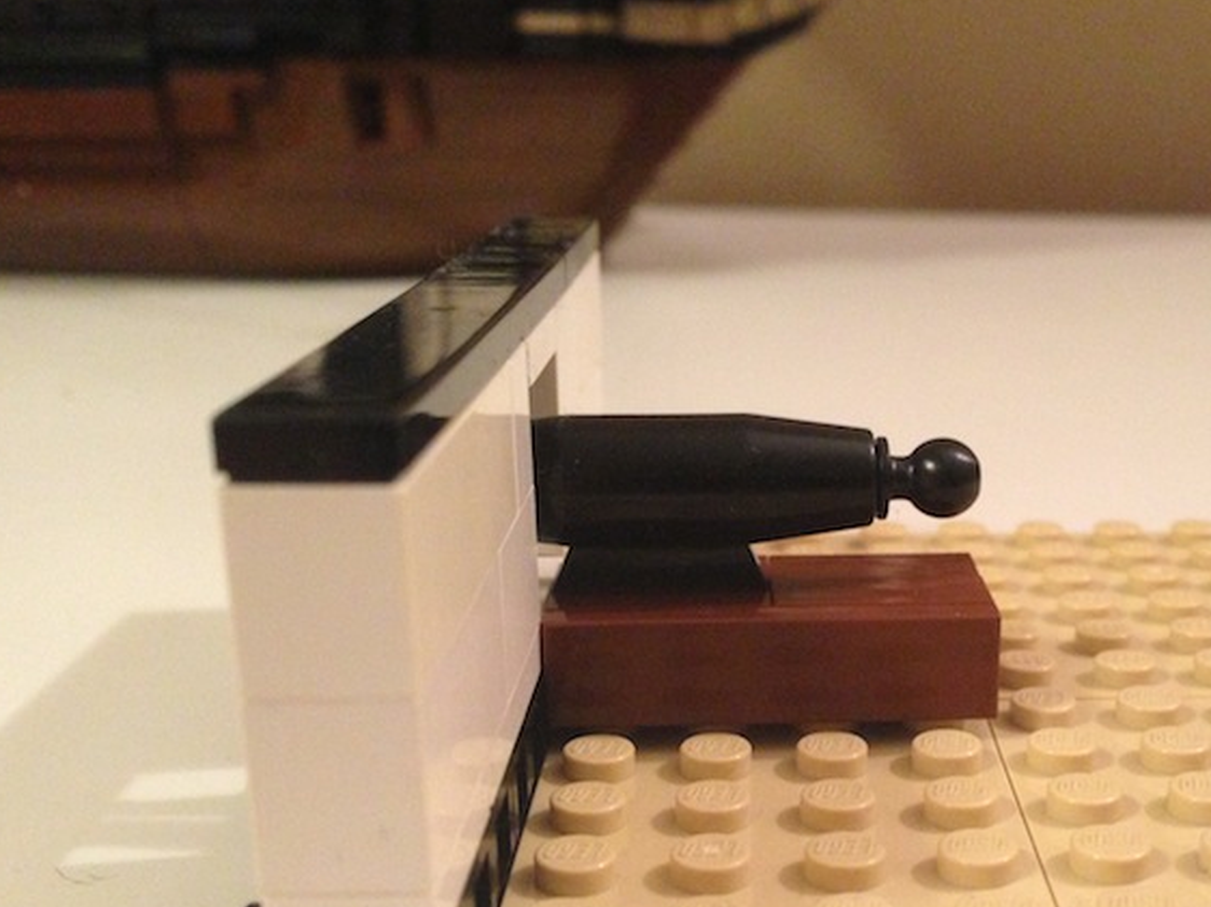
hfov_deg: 39.8
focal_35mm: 47
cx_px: 834
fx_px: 1644
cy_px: 612
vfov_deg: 30.6
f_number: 2.4
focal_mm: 4.13
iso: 400
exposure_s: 1/20
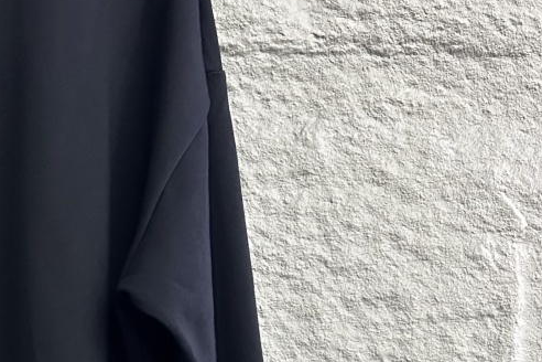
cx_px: -51
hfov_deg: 25.7
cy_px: 398
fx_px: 1099
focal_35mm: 73
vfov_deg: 18.0
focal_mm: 6.86
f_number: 1.78
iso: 1000
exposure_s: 1/36
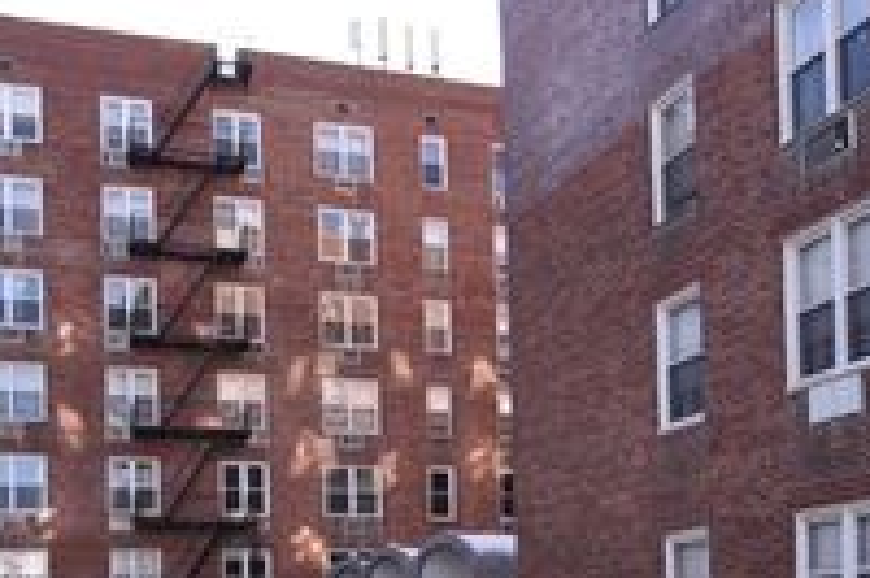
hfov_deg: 47.2
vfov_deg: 29.9
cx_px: 248
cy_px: 637
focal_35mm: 40
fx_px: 966
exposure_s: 1/2000
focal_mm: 16
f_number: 2.8
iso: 400
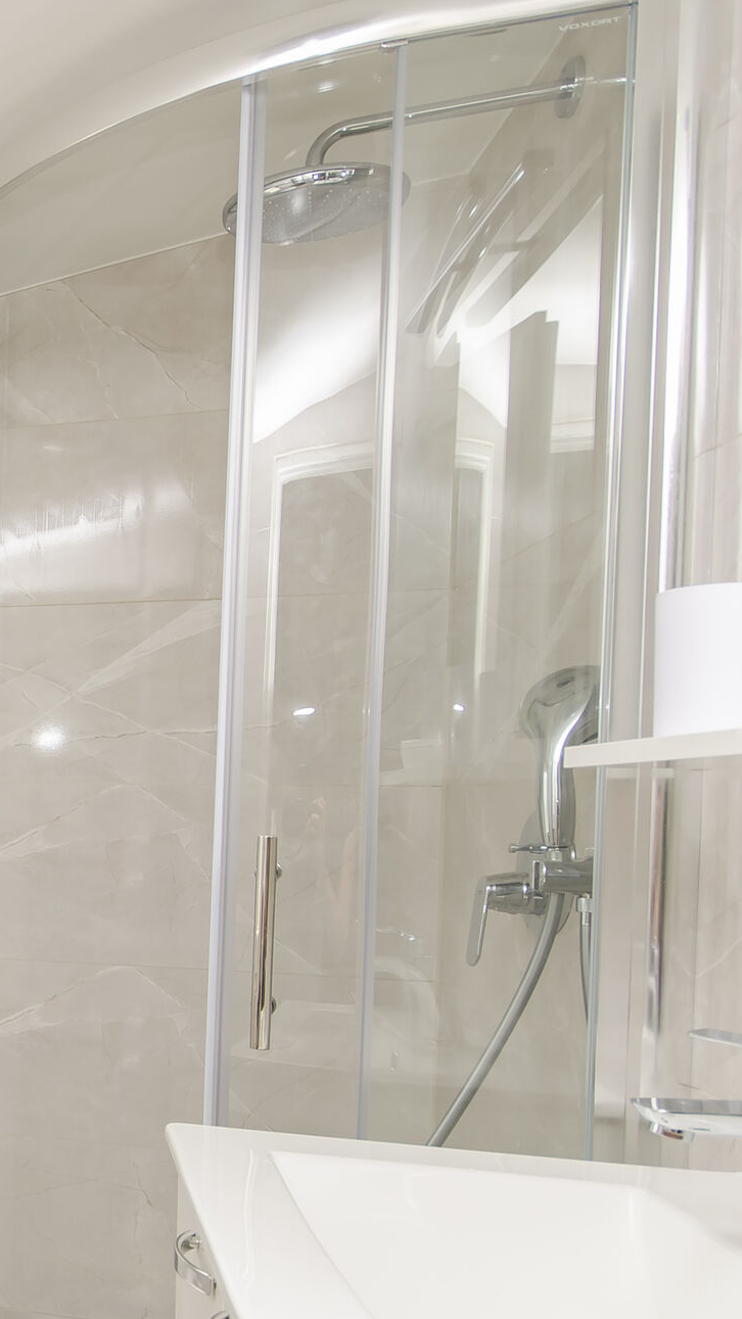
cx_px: -413
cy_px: 838
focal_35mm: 34
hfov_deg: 25.0
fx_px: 1189
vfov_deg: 57.2
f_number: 6.3
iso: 100
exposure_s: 1/100
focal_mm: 10
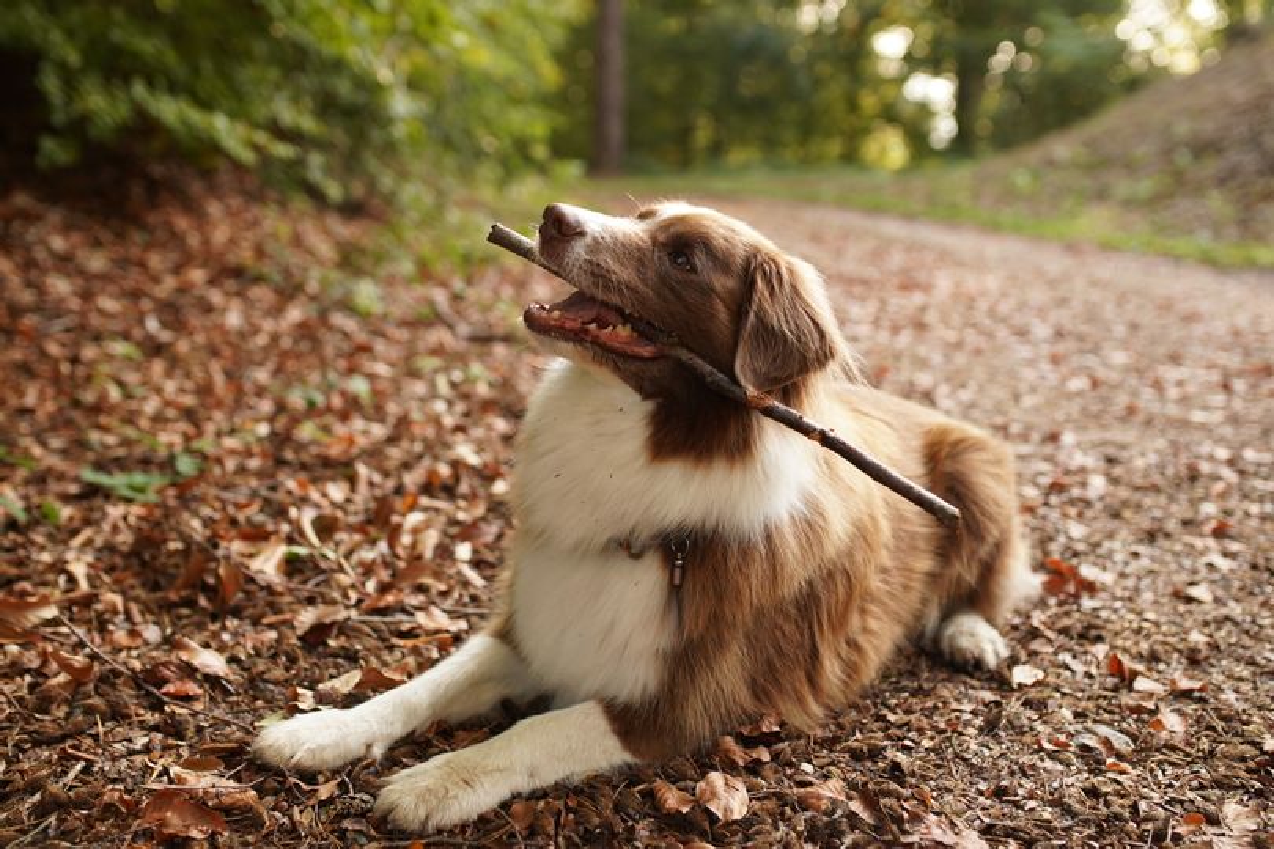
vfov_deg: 37.9
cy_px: 424
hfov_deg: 54.4
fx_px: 1239
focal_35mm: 35
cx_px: 637
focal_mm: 35
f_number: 2.2
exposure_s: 1/640
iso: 800
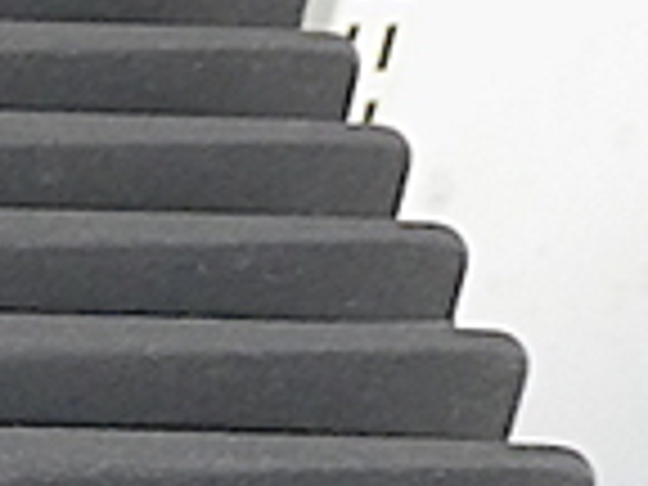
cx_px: -1148
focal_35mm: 207
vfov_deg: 7.1
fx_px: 3875
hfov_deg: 8.4
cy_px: 734
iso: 200
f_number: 3.5
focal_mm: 5.4
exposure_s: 1/15
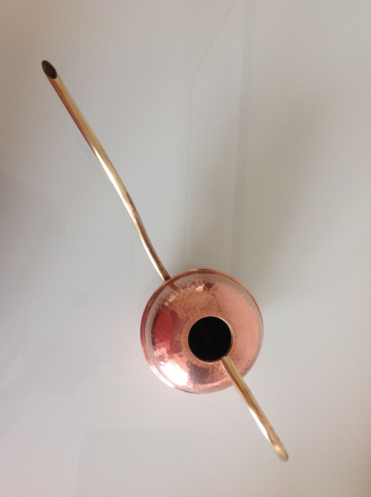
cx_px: 186
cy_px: 248
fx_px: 501
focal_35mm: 35
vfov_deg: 52.7
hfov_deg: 40.6
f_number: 2.4
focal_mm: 4.28
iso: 80
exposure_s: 1/15
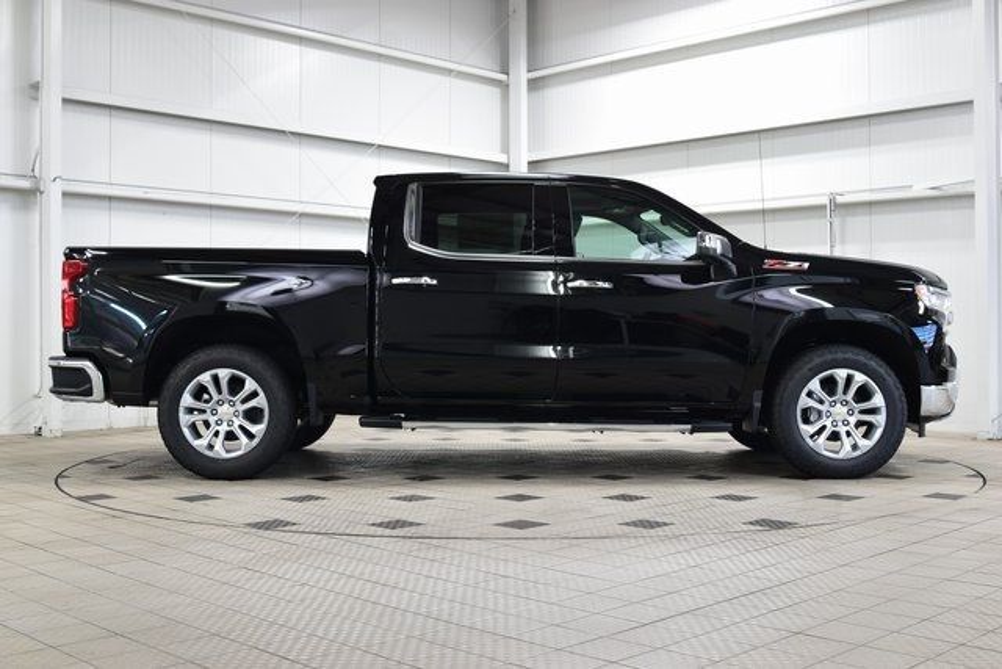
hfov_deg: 46.4
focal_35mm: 42
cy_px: 334
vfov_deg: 31.9
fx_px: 1169
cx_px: 501
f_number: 6.3
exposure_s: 1/15
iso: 560
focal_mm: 28
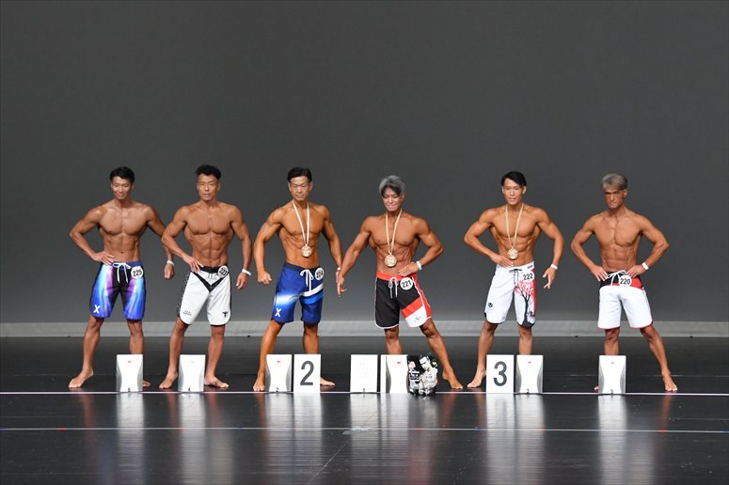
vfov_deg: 7.3
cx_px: 364
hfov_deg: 11.0
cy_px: 242
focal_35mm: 187
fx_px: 3785
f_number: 5.6
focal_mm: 125
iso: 5000
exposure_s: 1/400
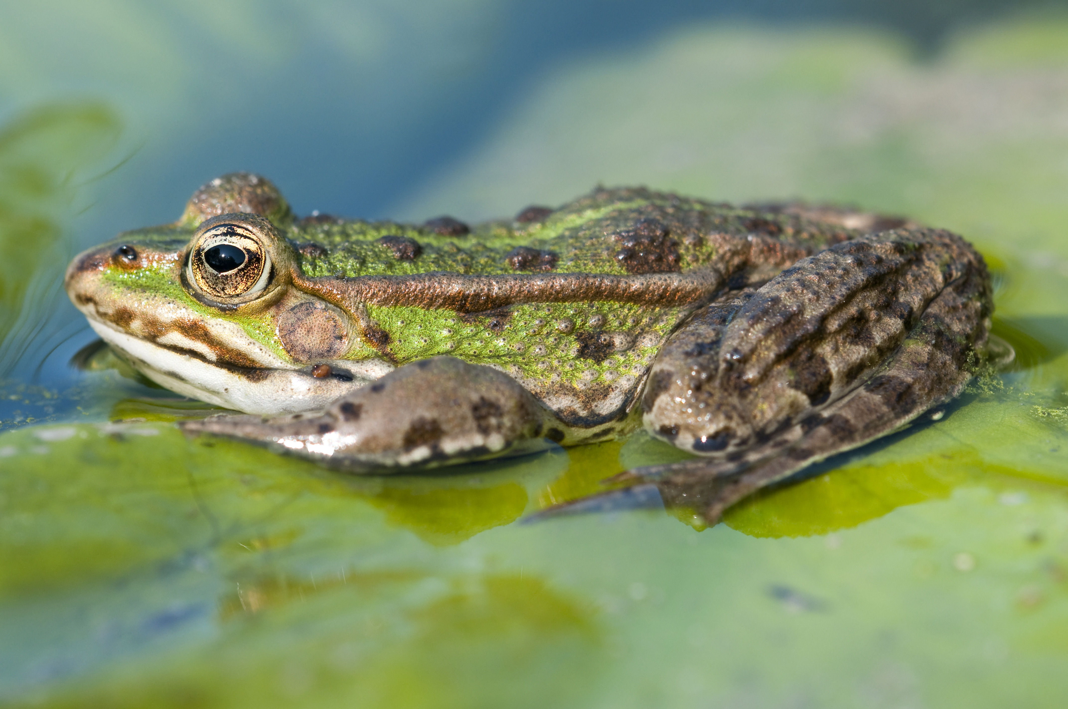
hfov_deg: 6.9
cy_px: 354
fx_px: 8889
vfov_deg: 4.6
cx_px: 534
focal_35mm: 300
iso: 400
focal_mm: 200
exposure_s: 1/320
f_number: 9
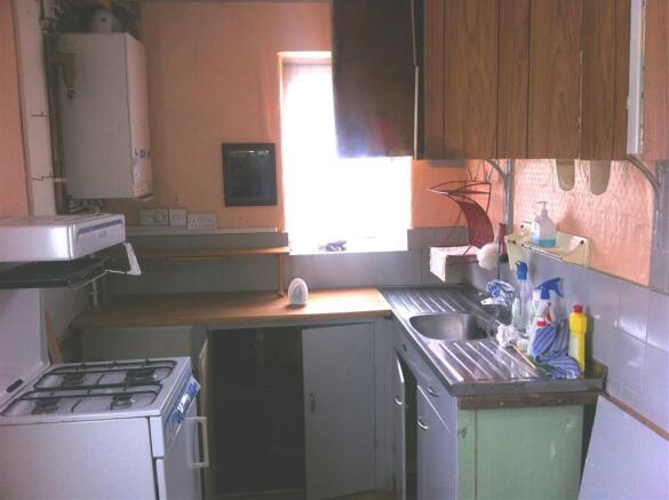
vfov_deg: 40.6
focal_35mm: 35
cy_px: 250
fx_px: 675
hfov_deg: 52.7
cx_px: 334
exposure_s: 1/23
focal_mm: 3.85
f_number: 2.8
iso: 80
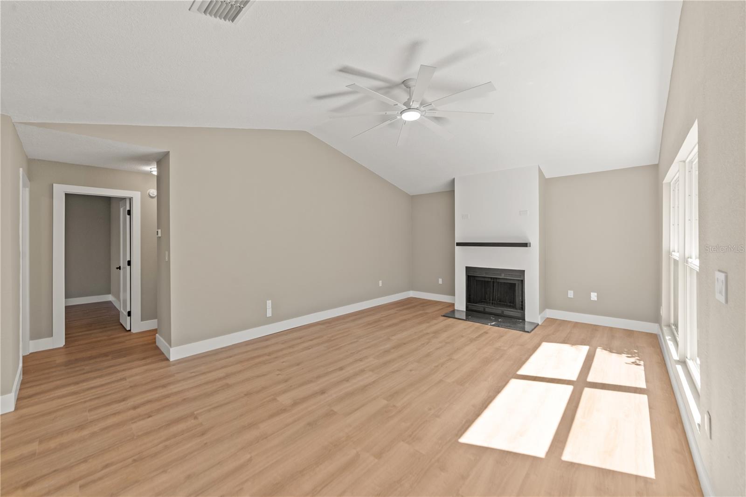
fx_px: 290
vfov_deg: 81.2
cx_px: 373
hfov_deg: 104.2
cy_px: 248
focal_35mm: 14
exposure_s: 1/15
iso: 160
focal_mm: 14
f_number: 7.1
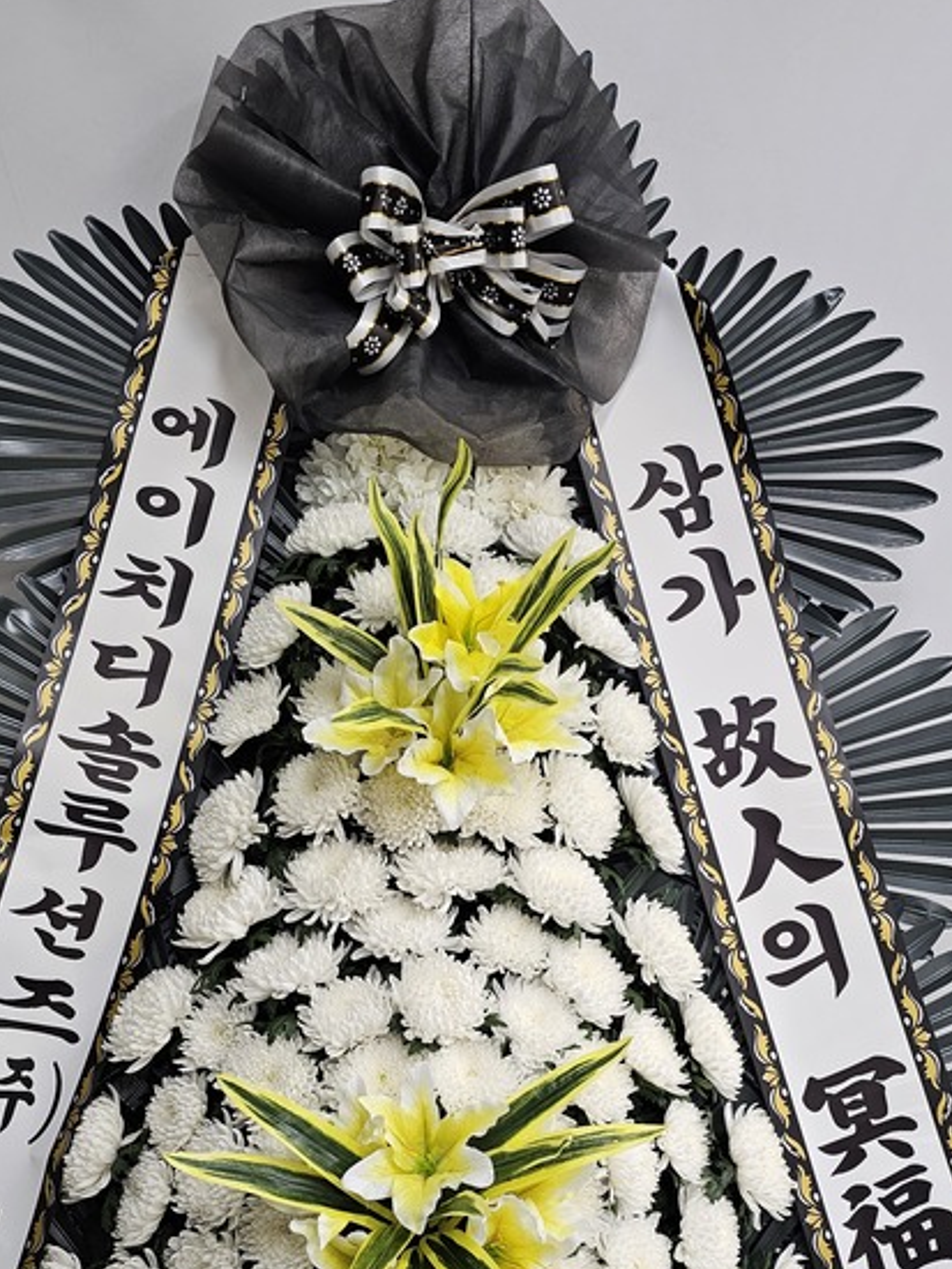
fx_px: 1429
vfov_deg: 46.7
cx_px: 429
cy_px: 894
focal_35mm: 39
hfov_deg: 36.8
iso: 160
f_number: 1.7
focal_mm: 6.3
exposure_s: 1/120
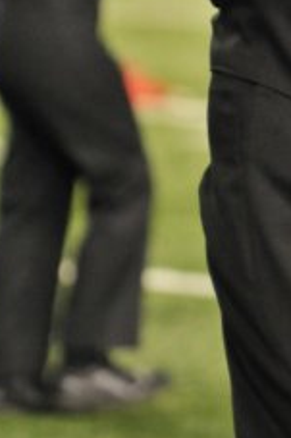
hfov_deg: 1.7
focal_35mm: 792
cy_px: 2
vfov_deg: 2.6
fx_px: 9617
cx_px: 371
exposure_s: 1/320
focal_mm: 200
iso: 1600
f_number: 2.8
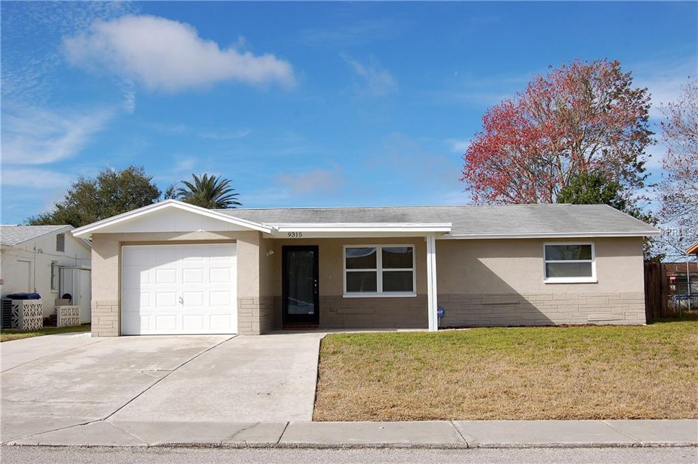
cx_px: 349
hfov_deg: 53.2
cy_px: 232
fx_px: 697
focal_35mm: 36
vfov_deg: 36.8
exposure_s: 1/500
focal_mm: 24
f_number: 8
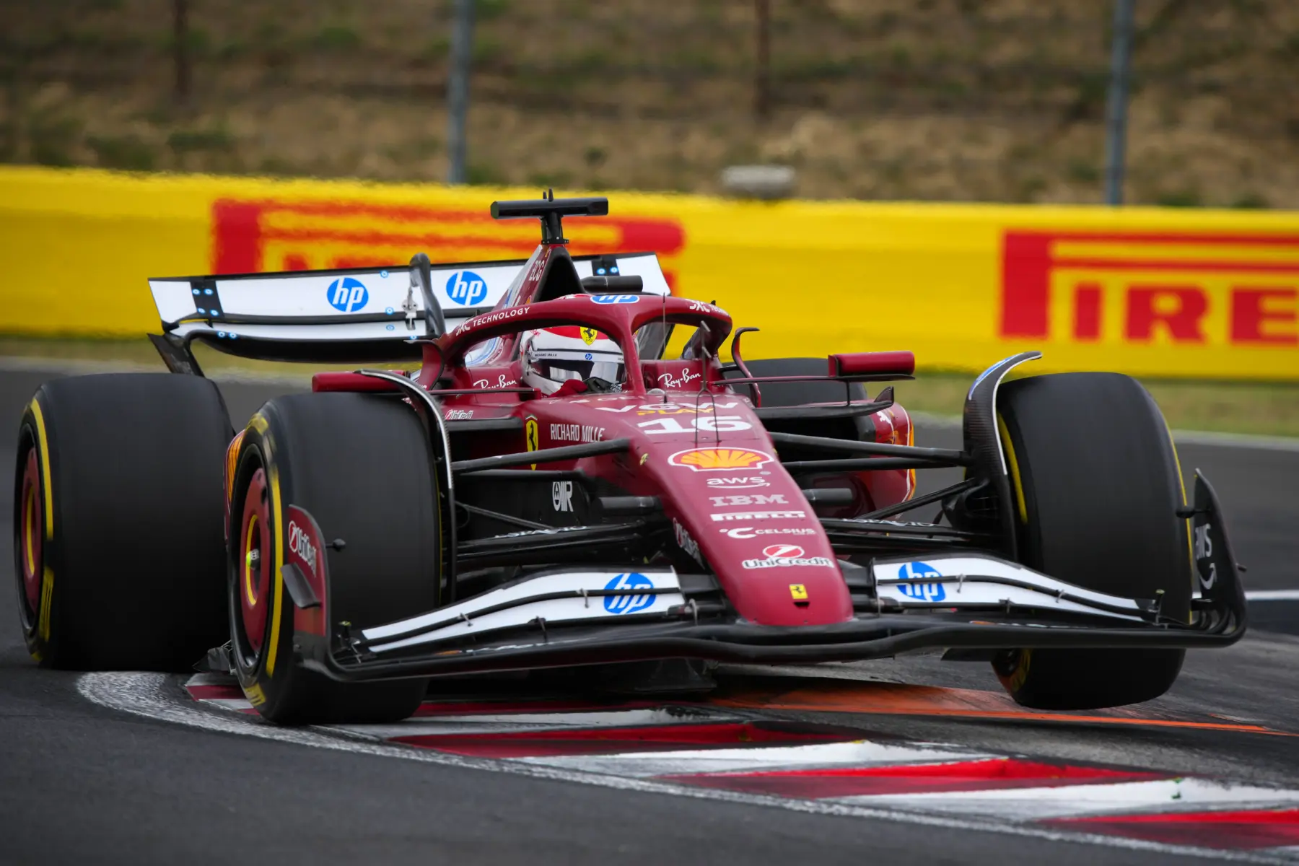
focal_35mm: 448
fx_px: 16164
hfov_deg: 4.6
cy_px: 433
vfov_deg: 3.1
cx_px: 650
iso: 400
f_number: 7.1
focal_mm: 448
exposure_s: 1/800
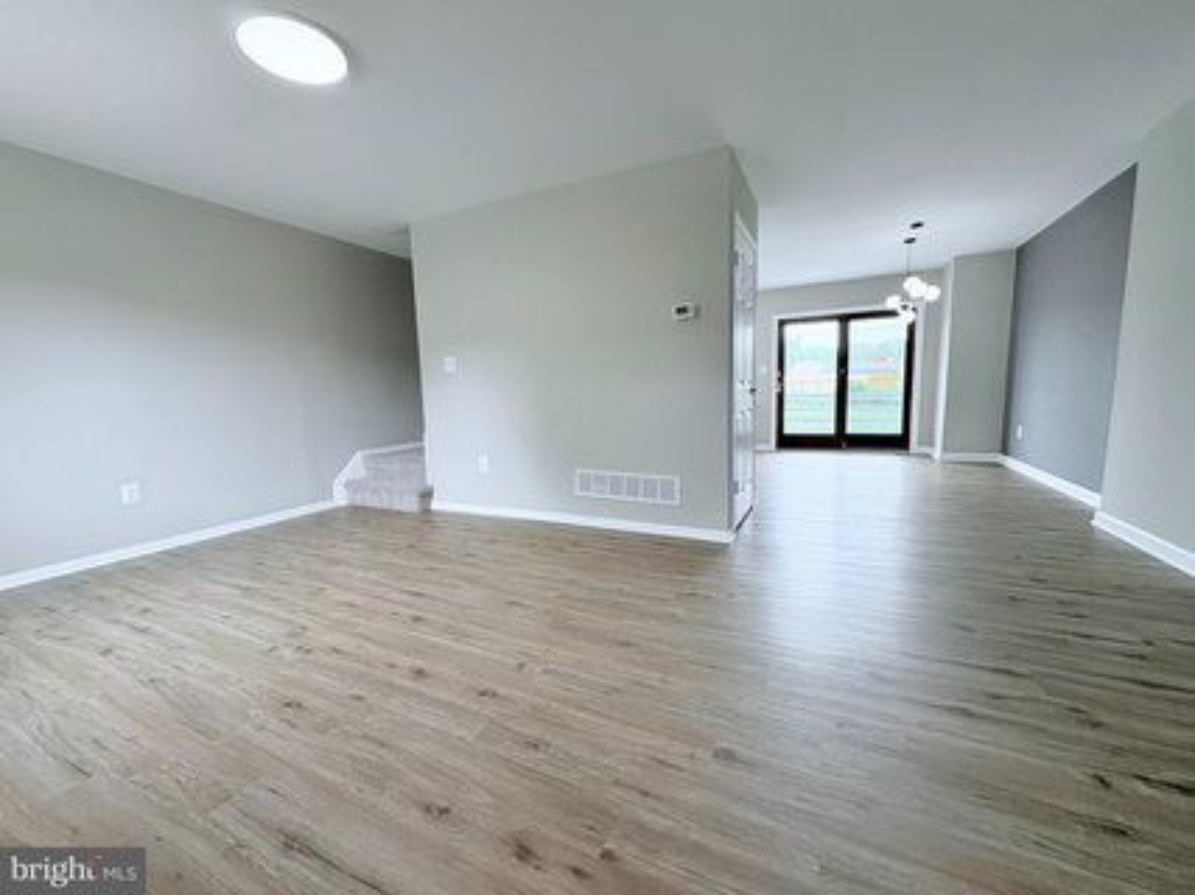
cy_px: 448
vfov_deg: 85.6
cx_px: 598
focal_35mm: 14
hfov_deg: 102.1
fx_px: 483
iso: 125
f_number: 2.2
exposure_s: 1/120
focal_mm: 2.22
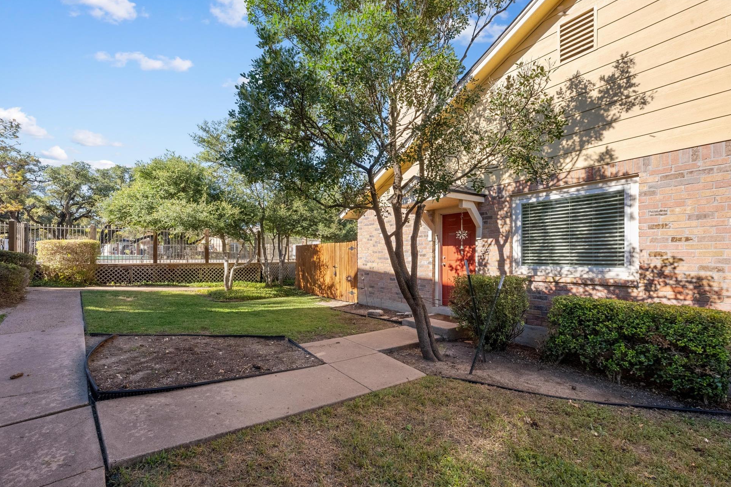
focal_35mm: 15
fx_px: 305
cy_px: 256
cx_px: 354
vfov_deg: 77.3
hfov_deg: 100.4
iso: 2500
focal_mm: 14
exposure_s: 1/250
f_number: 16
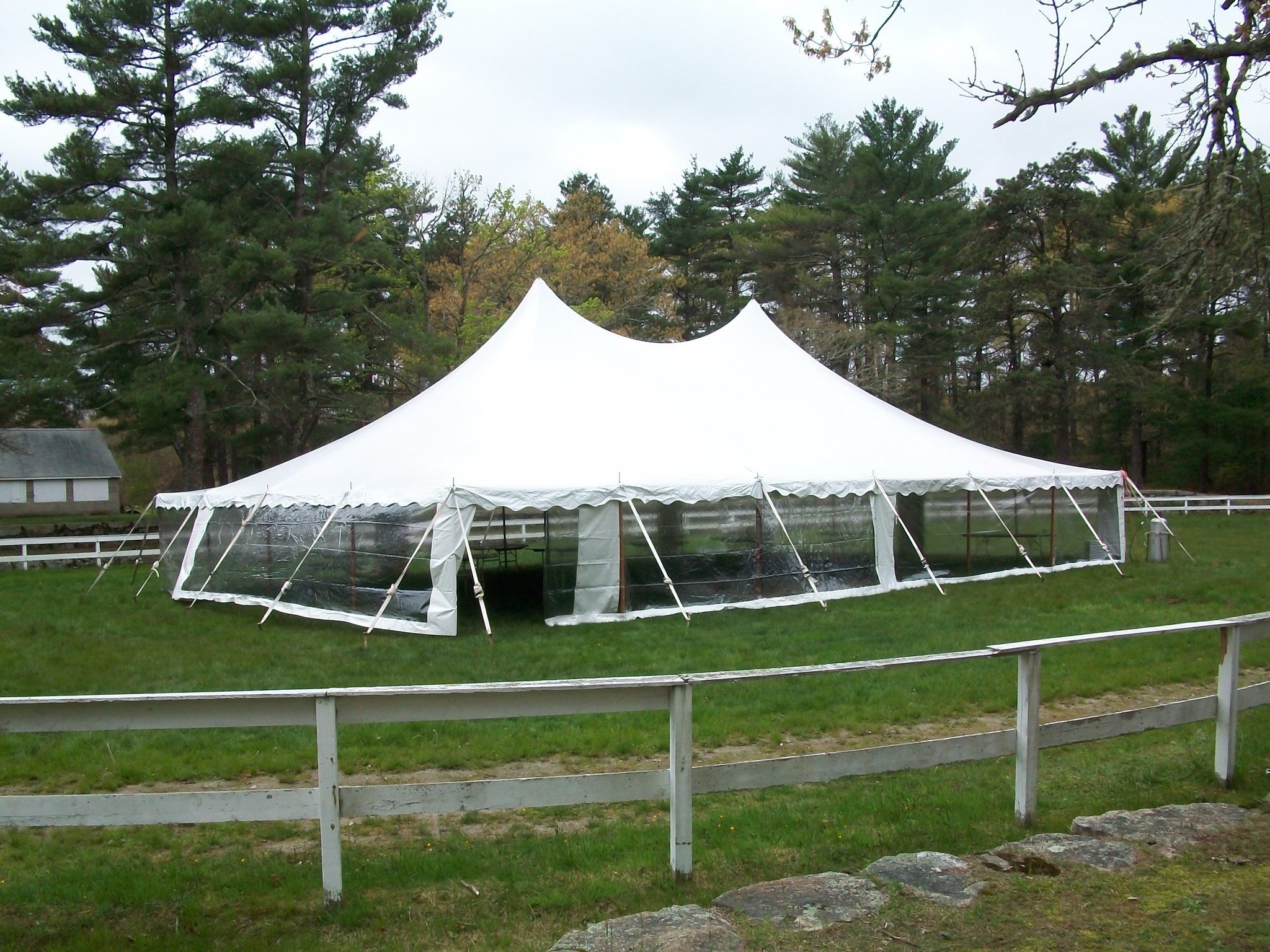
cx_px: 635
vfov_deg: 41.8
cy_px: 476
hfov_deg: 54.0
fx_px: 1247
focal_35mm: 34
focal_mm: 5.7
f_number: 5.5
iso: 80
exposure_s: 1/320
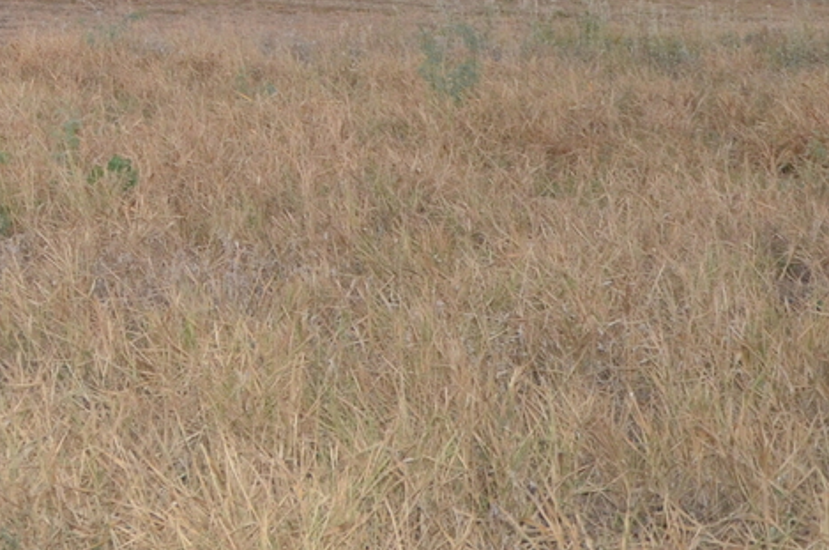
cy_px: -218
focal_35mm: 146
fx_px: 3356
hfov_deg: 13.3
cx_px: -388
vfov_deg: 9.2
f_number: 4
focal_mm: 28
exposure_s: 1/60
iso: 720
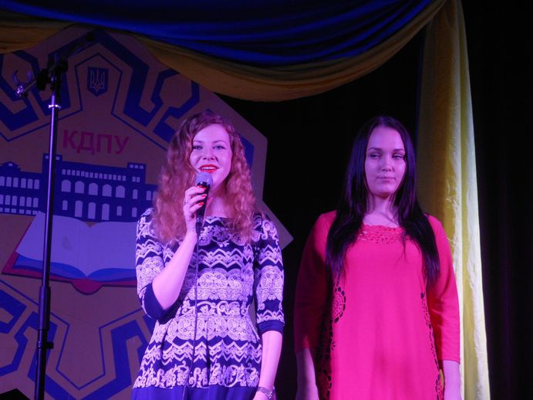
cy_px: 200
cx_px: 266
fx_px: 1955
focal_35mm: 127
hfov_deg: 15.5
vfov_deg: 11.7
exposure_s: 1/30
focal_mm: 22.6
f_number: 5
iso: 250
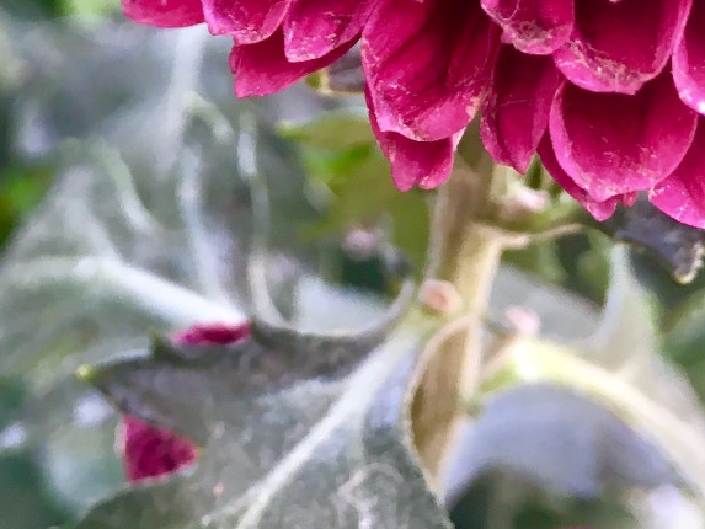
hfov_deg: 23.9
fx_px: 1650
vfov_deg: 16.9
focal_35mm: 81
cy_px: -198
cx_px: 204
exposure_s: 1/33
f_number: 2.2
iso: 25
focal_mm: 4.15
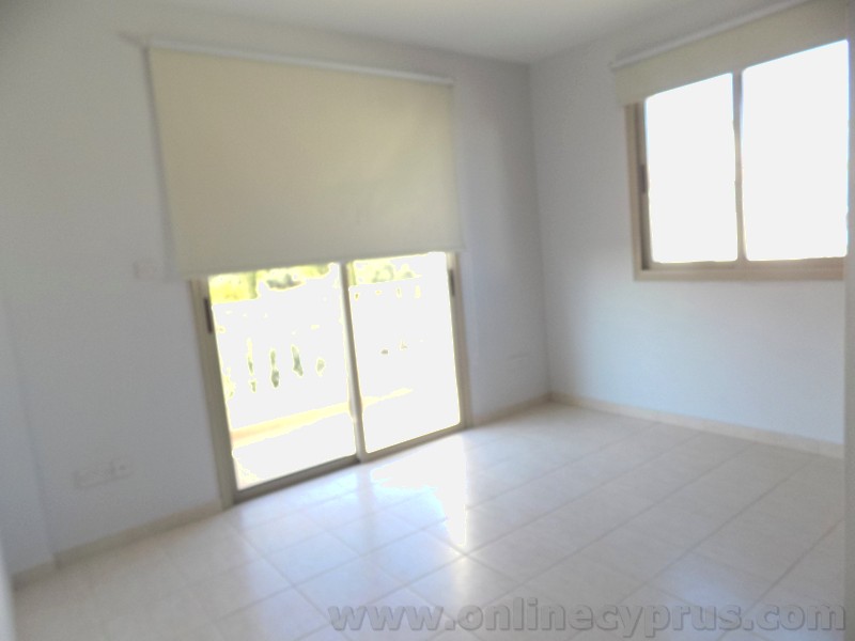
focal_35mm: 23
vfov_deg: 58.9
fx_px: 568
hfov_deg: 73.9
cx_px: 428
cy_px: 320
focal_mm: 4
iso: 80
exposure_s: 1/125
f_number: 3.1
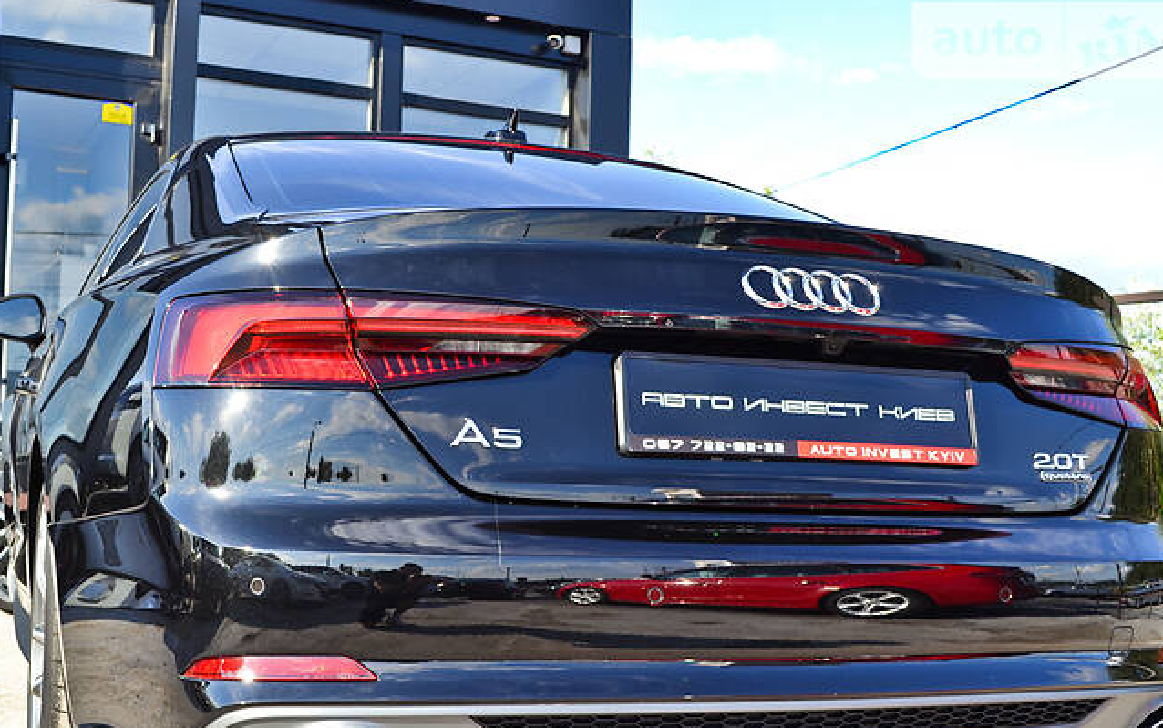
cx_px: 472
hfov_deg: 43.3
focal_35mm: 46
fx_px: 1458
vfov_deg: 27.9
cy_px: 466
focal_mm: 24
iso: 100
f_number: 6.3
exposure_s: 1/100
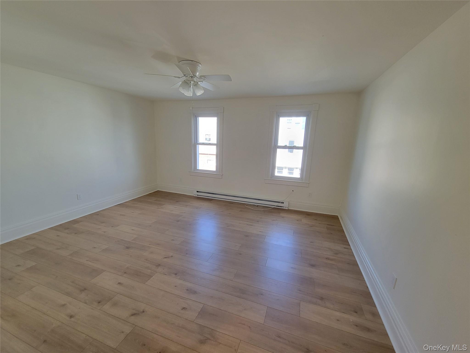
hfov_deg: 106.2
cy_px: 176
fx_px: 177
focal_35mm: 13
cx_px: 235
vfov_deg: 89.9
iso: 160
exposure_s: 1/60
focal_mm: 2.2
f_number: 2.2
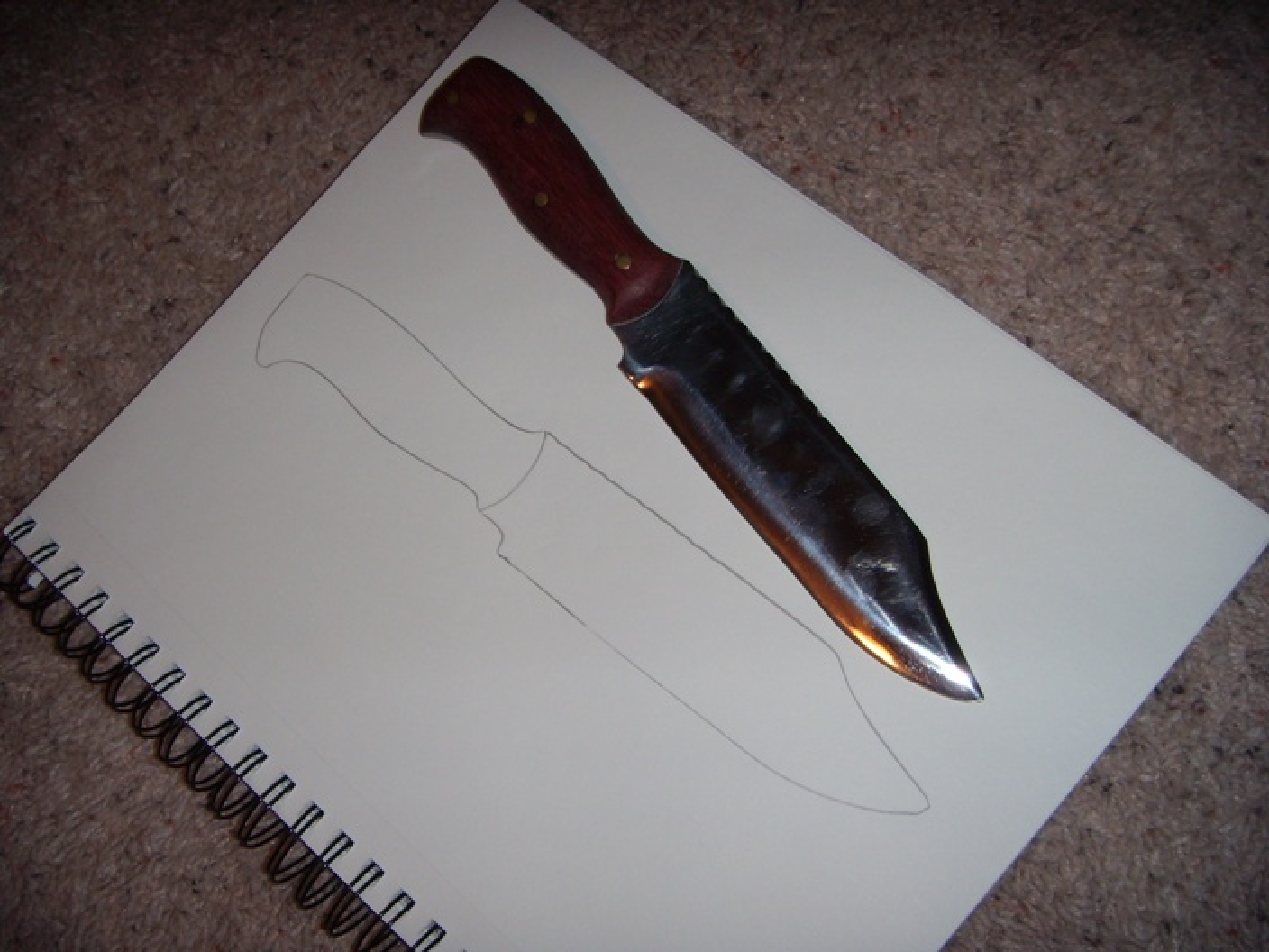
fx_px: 1393
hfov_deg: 49.0
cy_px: 476
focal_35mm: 38
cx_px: 634
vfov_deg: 37.7
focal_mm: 6.4
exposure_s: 1/60.2
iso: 64
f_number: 3.5
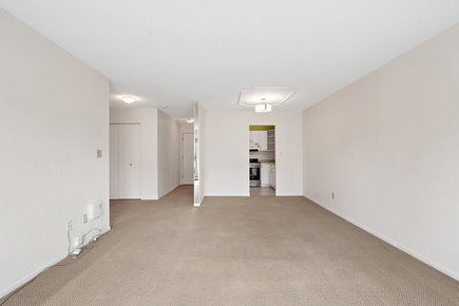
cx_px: 230
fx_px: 204
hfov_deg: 96.7
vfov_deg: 73.7
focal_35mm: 16
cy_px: 153
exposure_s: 1/6
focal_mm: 16
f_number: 7.1
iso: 320
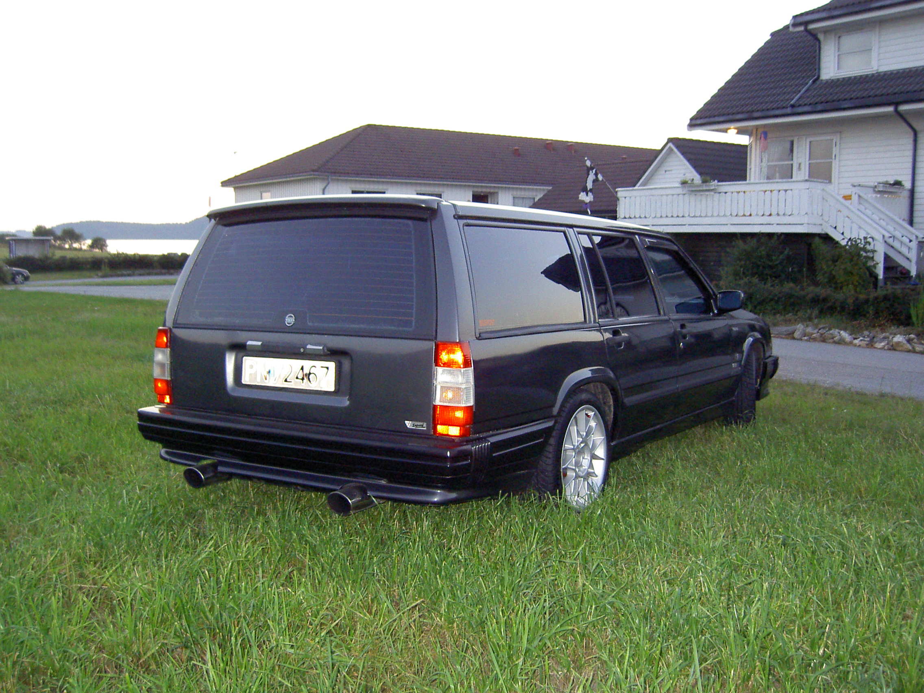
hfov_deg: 54.0
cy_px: 346
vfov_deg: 41.8
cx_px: 462
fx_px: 908
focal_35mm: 34
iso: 200
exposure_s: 1/60
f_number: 2.8
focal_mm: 5.6
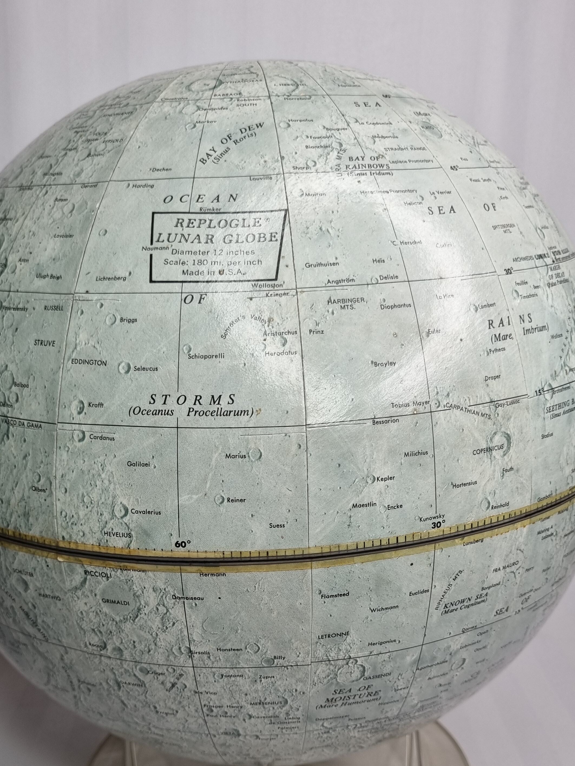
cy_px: 505
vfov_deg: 49.3
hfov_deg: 38.6
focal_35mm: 37
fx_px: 819
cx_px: 249
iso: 50
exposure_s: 1/255
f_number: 1.8
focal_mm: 5.4
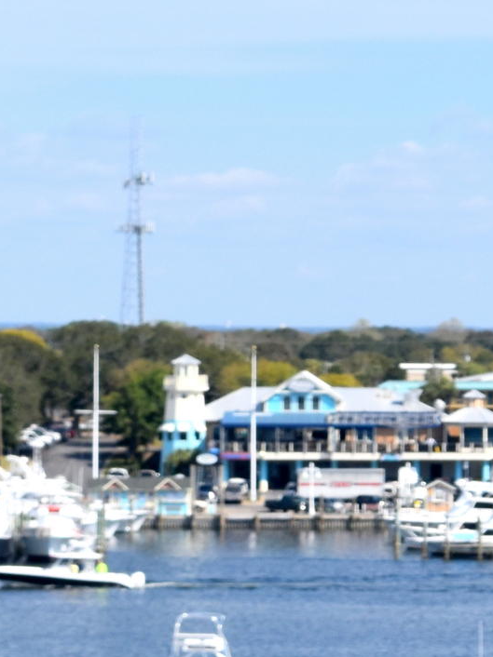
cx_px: 1305
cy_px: 356
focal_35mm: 233
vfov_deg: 8.5
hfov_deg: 6.0
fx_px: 4427
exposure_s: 1/500
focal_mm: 38
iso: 200
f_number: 10
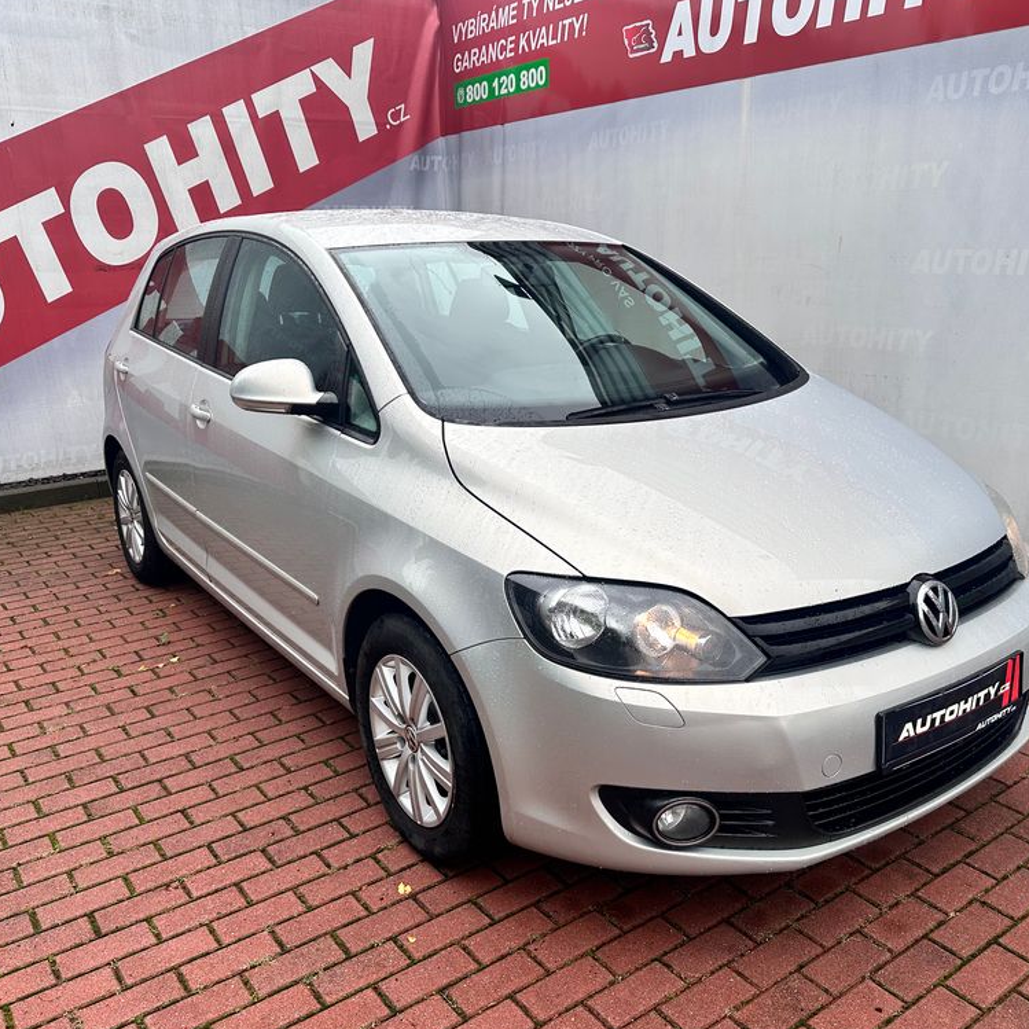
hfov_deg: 55.6
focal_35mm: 29
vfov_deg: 55.6
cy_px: 517
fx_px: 975
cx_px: 558
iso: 80
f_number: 1.78
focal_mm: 6.86
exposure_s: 1/1095
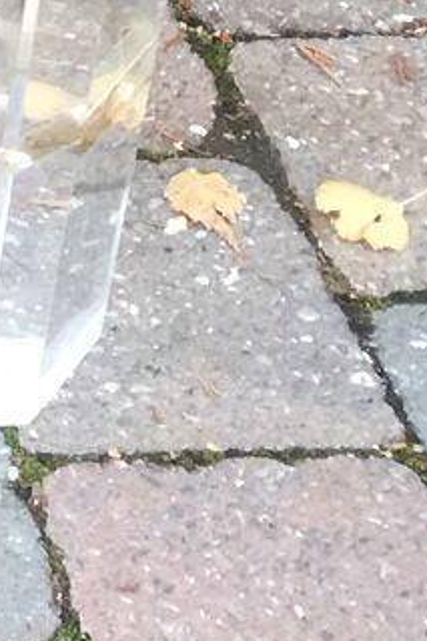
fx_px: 2743
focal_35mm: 154
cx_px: -988
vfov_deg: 12.1
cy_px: -575
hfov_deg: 7.5
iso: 50
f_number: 2.2
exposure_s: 1/33
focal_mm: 4.15
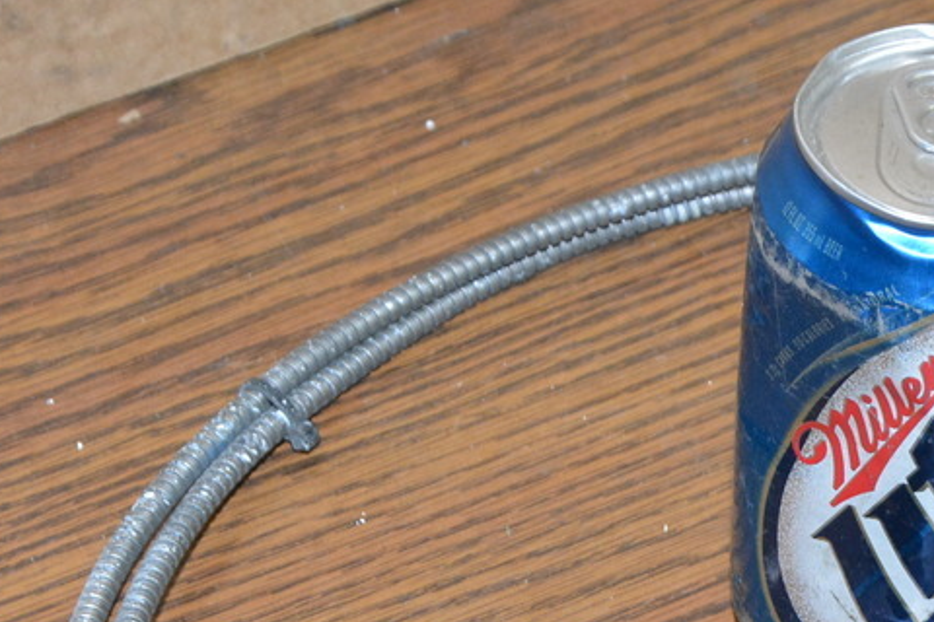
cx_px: 846
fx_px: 4819
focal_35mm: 186
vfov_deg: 7.3
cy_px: 908
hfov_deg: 11.0
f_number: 7.1
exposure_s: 1/60
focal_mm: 35
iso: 800
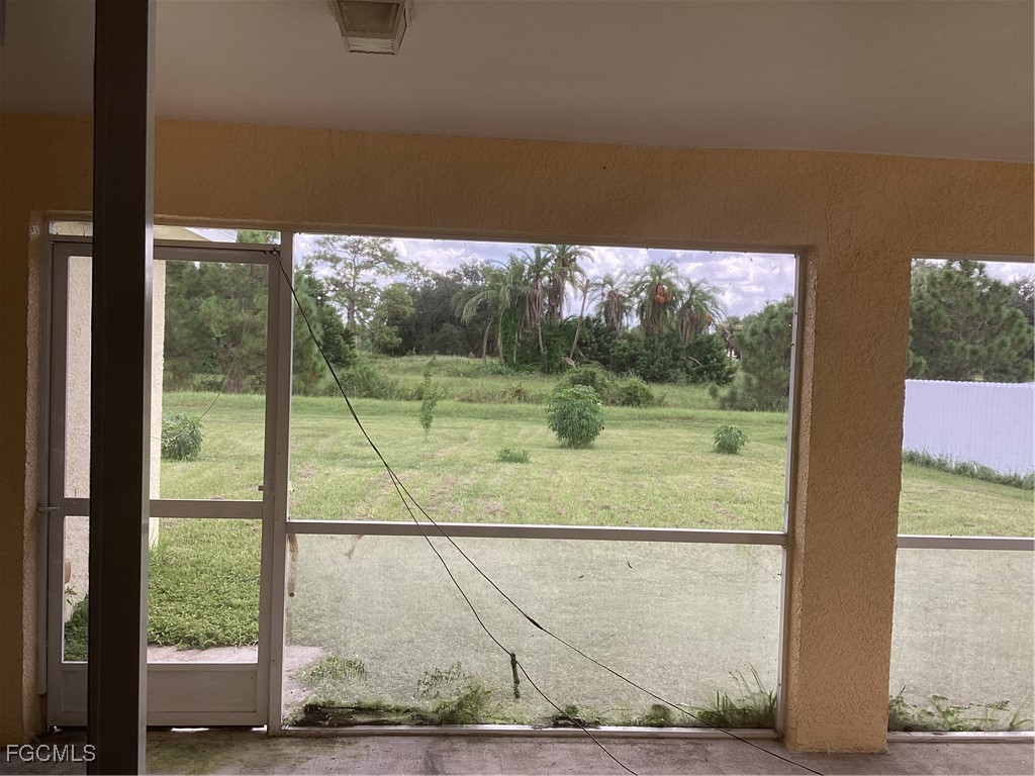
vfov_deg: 45.4
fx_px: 927
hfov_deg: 58.4
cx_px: 518
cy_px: 388
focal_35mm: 31
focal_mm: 3.3
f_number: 2.4
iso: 32
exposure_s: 1/120
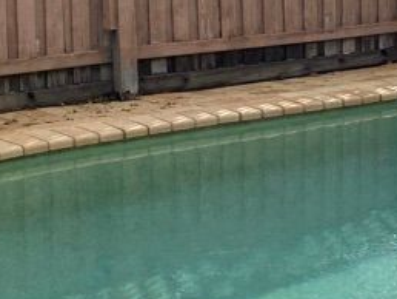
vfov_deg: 14.3
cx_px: 492
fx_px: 1182
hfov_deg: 18.0
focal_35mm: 103
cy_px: 46
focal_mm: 4.25
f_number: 1.8
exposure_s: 1/5263
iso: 32
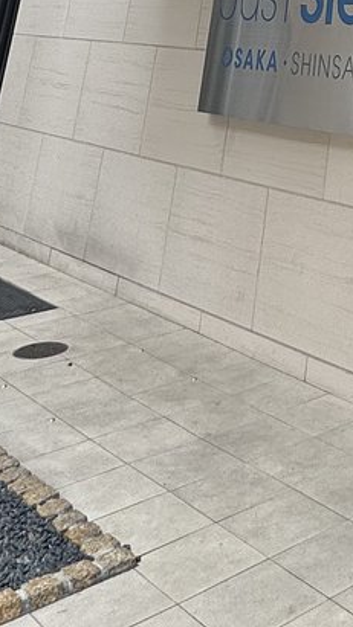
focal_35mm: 57
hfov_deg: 18.6
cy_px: -349
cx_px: 529
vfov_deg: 25.6
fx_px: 949
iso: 40
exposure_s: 1/334
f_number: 2.2
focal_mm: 2.22
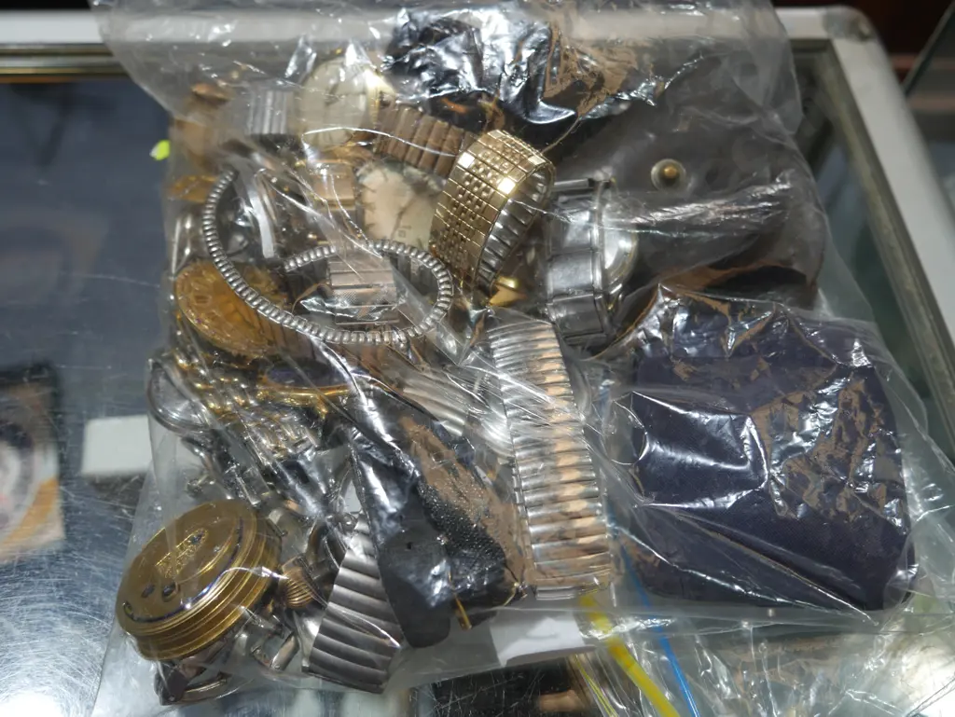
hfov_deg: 56.8
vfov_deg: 44.2
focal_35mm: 32
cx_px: 478
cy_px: 358
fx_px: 883
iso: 200
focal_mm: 16
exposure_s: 1/80
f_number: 3.6
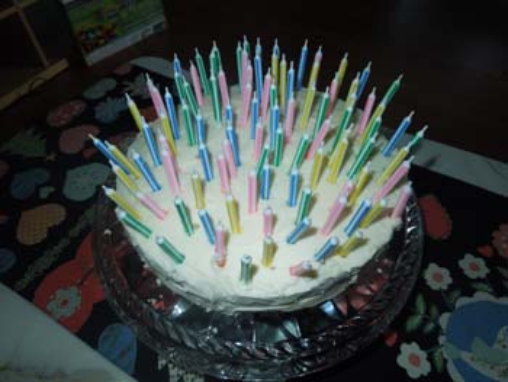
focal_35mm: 25
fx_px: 367
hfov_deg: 69.4
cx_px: 254
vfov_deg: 54.9
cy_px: 191
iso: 100
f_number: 3.3
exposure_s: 1/30
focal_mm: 4.5
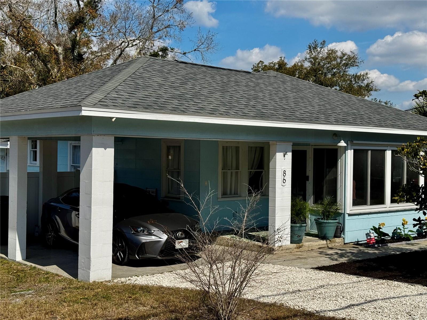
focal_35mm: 48
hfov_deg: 39.7
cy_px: 160
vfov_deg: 30.3
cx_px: 214
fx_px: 592
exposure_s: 1/7092
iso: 64
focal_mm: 6.76
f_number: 1.78
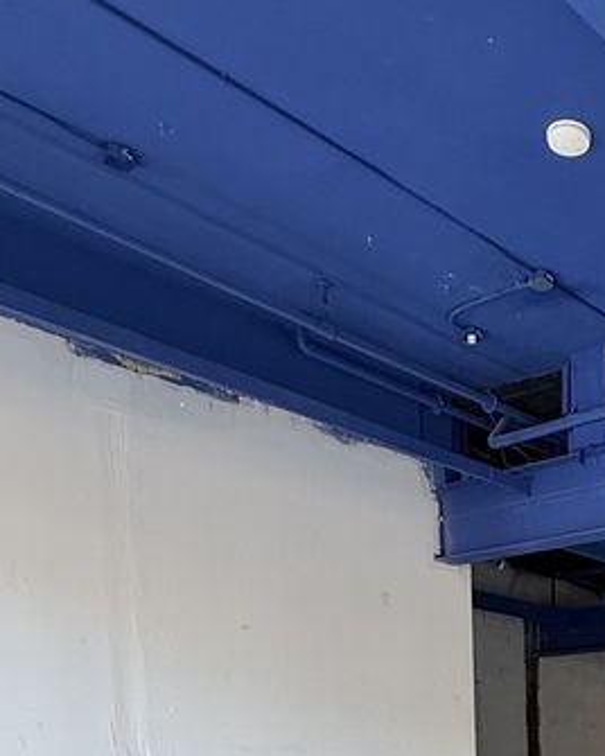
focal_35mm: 44
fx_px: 985
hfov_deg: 30.3
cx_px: 679
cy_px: 912
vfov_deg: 33.8
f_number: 2.2
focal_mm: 2.22
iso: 100
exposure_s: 1/99
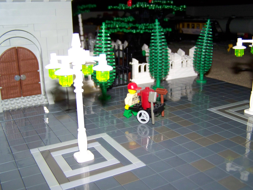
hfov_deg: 49.0
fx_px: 278
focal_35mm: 38
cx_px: 126
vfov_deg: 37.7
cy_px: 95
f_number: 2.8
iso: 200
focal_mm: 6.3
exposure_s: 1/30
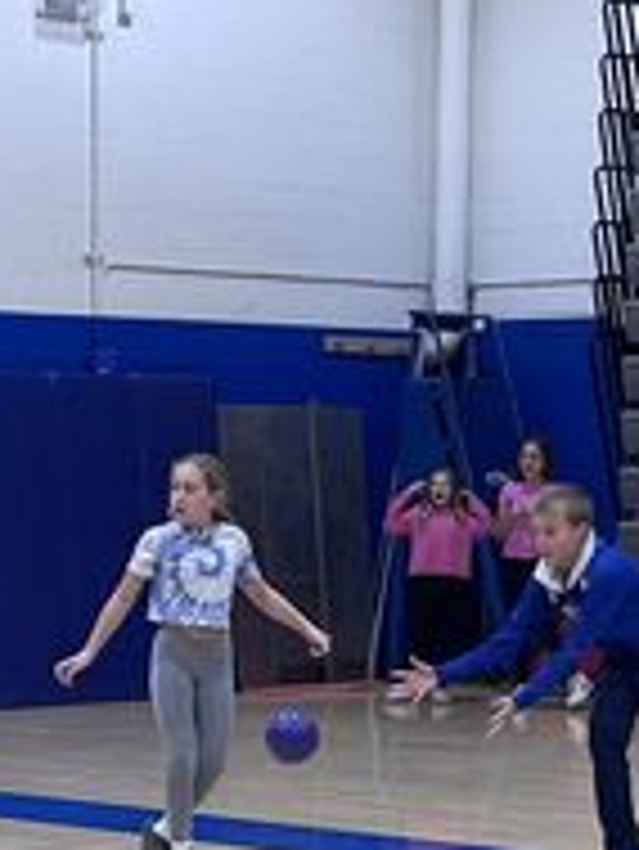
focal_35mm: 141
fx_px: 3467
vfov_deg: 13.9
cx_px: 230
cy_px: 774
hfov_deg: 10.5
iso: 40
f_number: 1.6
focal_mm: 5.1
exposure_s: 1/120
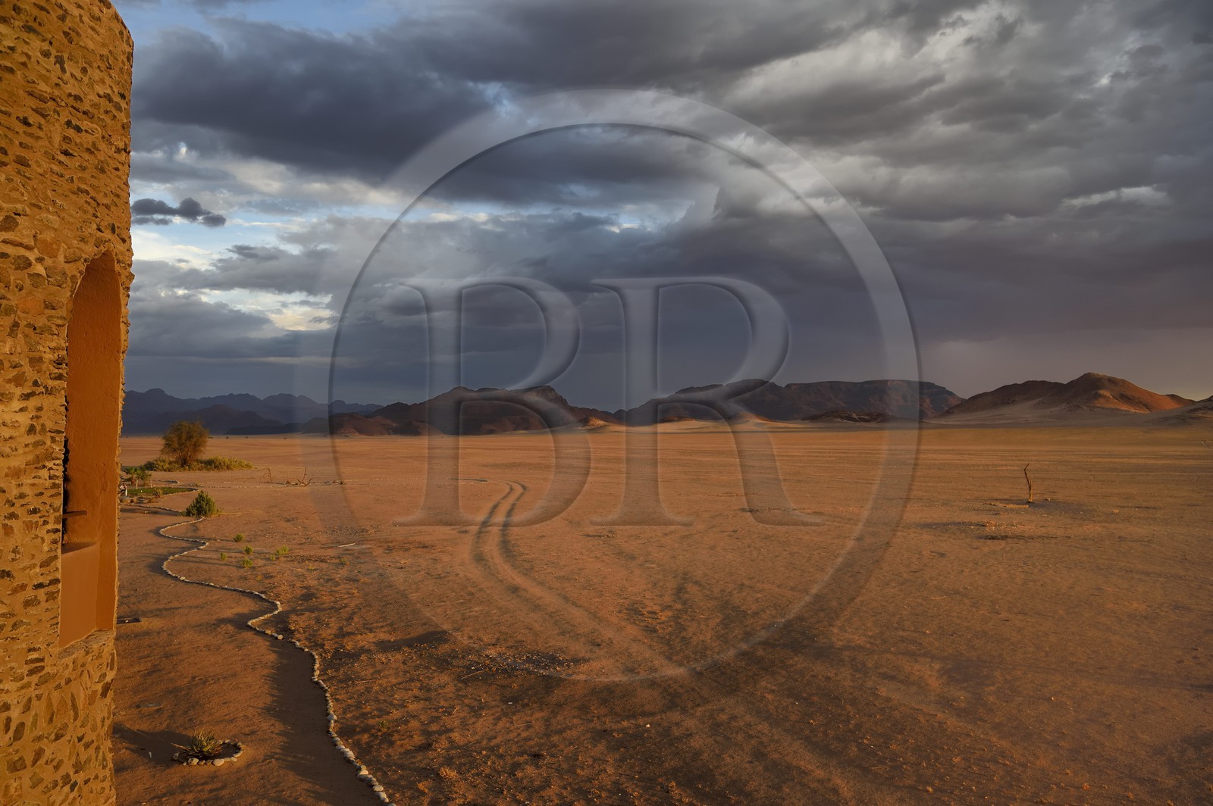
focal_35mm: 30
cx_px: 606
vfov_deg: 43.5
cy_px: 403
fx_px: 1010
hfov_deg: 62.0
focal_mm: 30
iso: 200
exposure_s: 1/320
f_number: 5.6
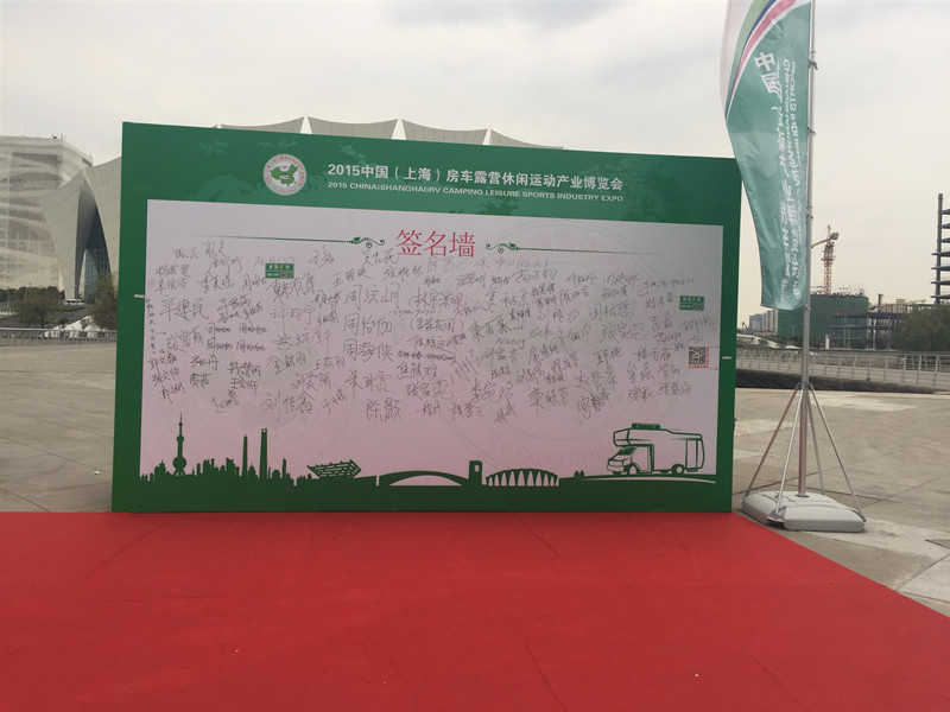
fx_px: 796
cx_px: 475
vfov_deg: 48.2
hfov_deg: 61.7
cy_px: 356
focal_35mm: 29
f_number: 2.2
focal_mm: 4.15
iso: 32
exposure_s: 1/100
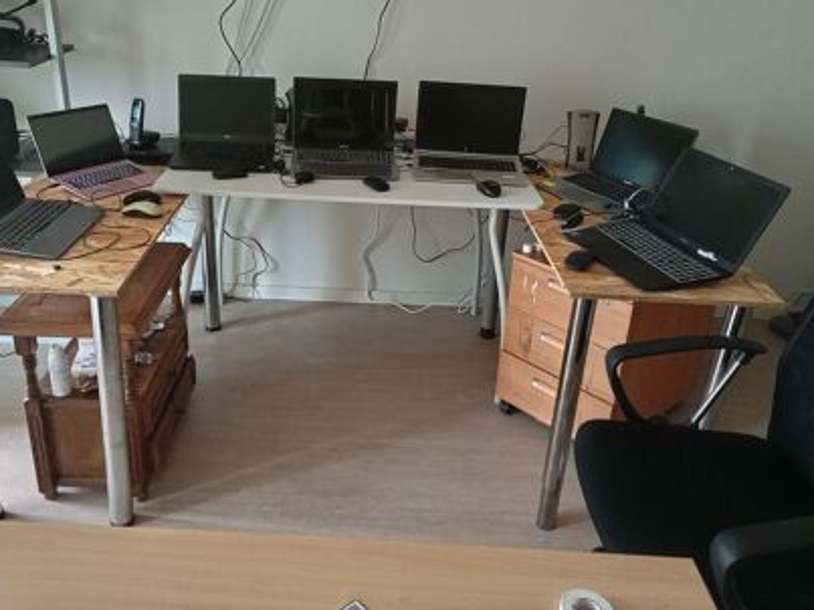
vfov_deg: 45.3
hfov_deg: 58.3
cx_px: 368
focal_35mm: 31
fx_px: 729
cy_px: 263
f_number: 1.8
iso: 457
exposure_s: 1/25
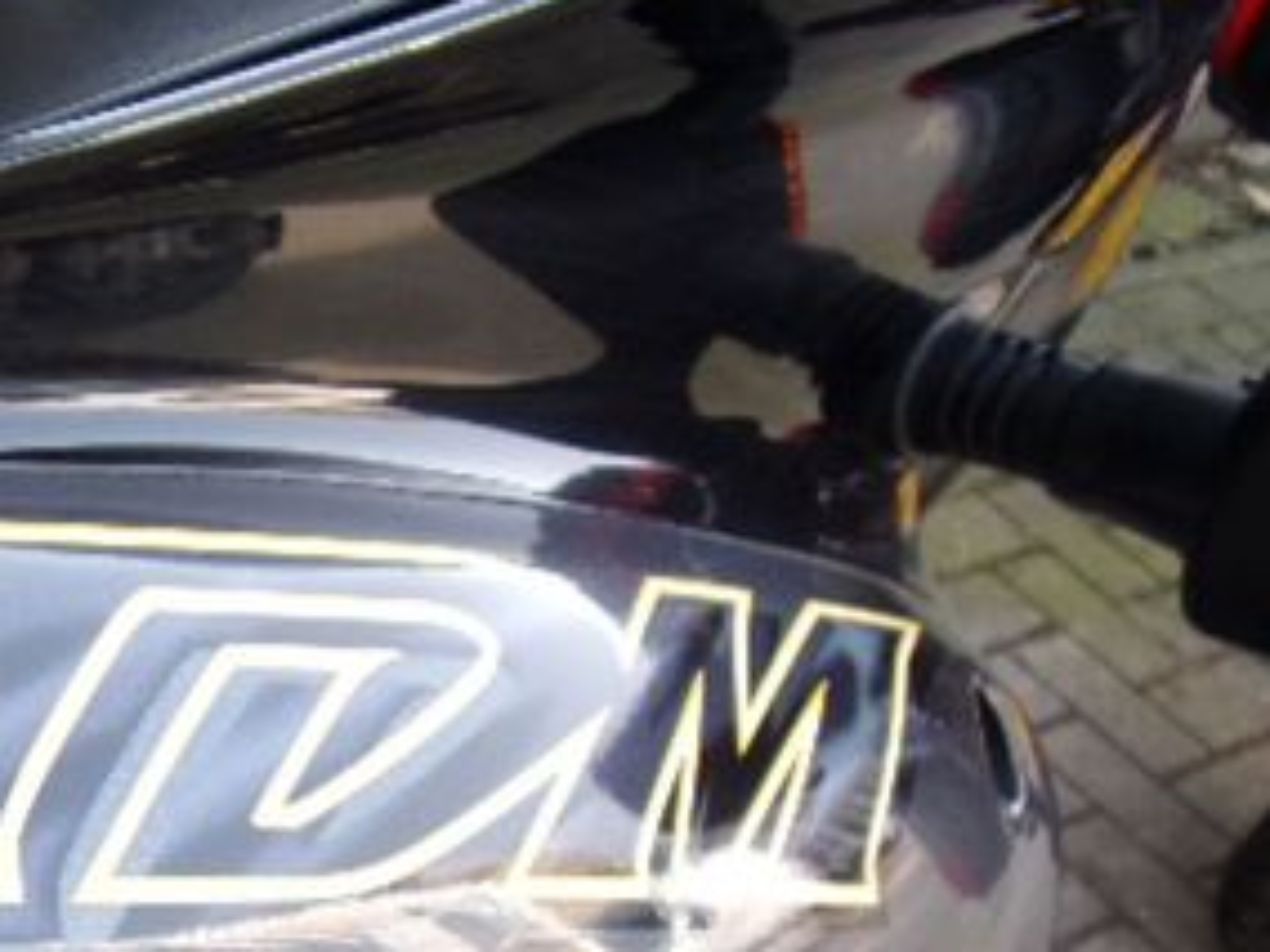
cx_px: -4
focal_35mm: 54
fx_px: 1981
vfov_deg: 26.0
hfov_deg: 32.6
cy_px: 880
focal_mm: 4.3
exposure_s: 1/70
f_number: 3.3
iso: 80
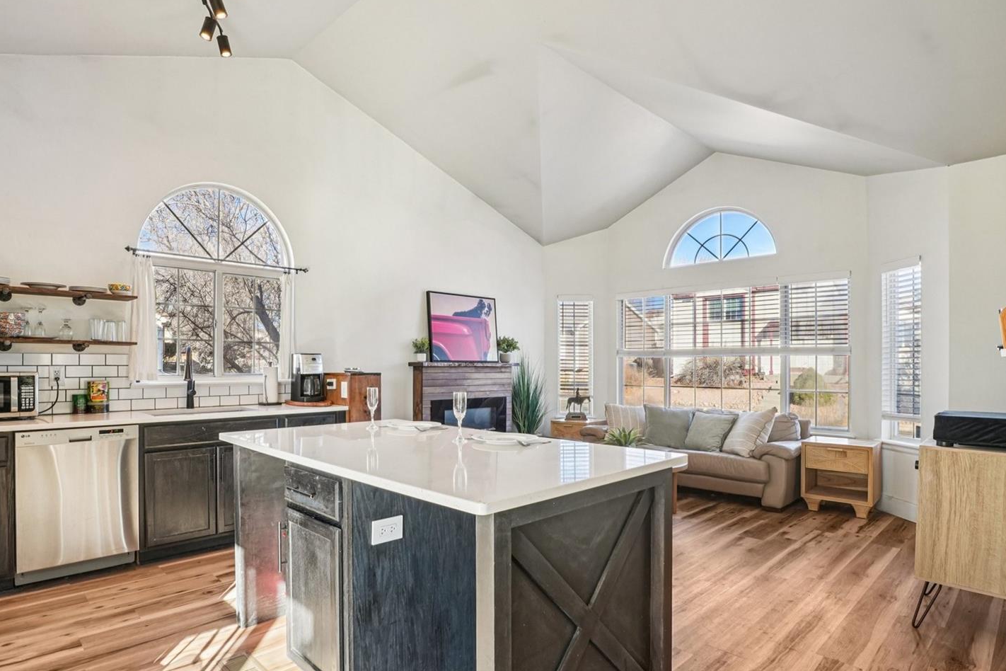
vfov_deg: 65.6
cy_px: 369
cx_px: 451
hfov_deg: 87.9
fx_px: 519
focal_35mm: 19
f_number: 8
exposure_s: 1/30
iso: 125
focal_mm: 11
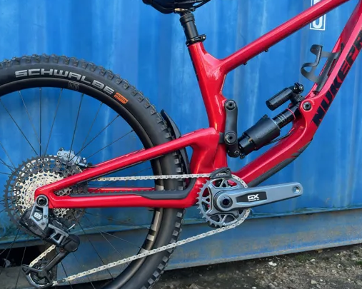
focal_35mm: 37
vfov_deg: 40.1
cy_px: 156
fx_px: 396
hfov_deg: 48.3
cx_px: 122
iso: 125
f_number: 1.78
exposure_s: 1/117
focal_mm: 6.86
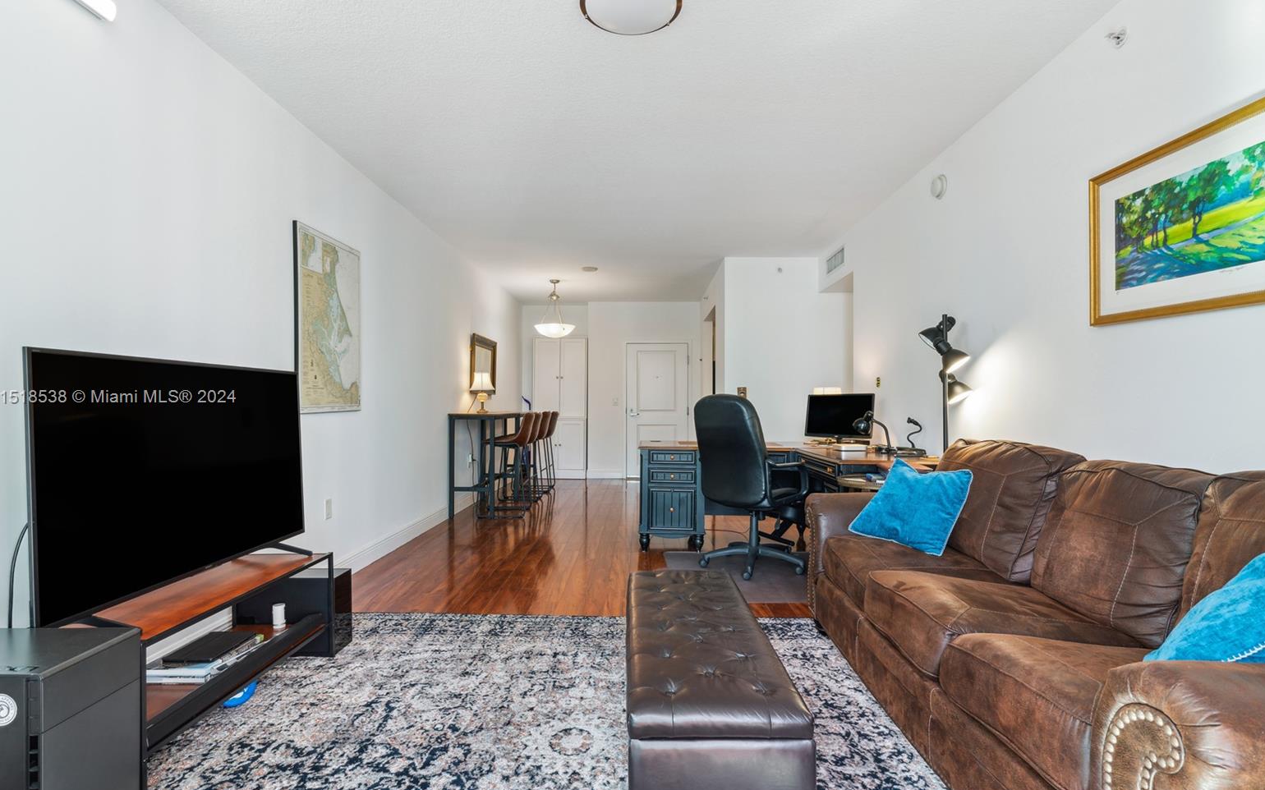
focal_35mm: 18
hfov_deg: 91.1
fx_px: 620
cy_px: 398
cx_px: 631
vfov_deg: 65.0
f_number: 9
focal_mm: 17
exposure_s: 1/10
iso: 160
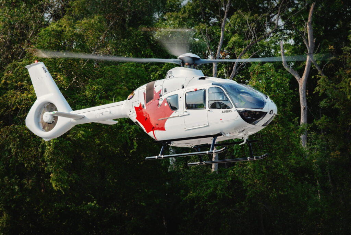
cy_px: 118
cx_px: 176
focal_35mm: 165
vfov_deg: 8.3
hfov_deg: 12.4
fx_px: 1610
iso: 100
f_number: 11
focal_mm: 165
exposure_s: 1/125
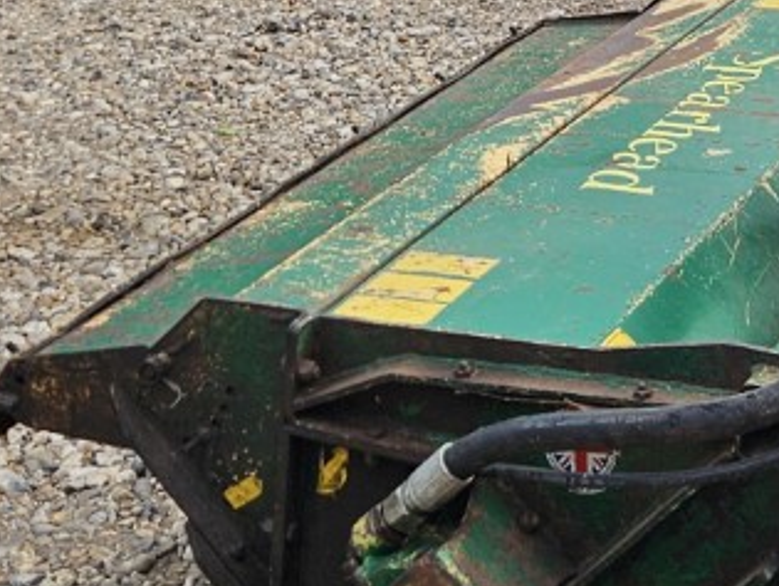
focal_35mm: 105
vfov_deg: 13.1
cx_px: 922
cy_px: -368
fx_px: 2366
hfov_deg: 17.8
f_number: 1.8
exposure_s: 1/912
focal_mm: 5.4
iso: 25
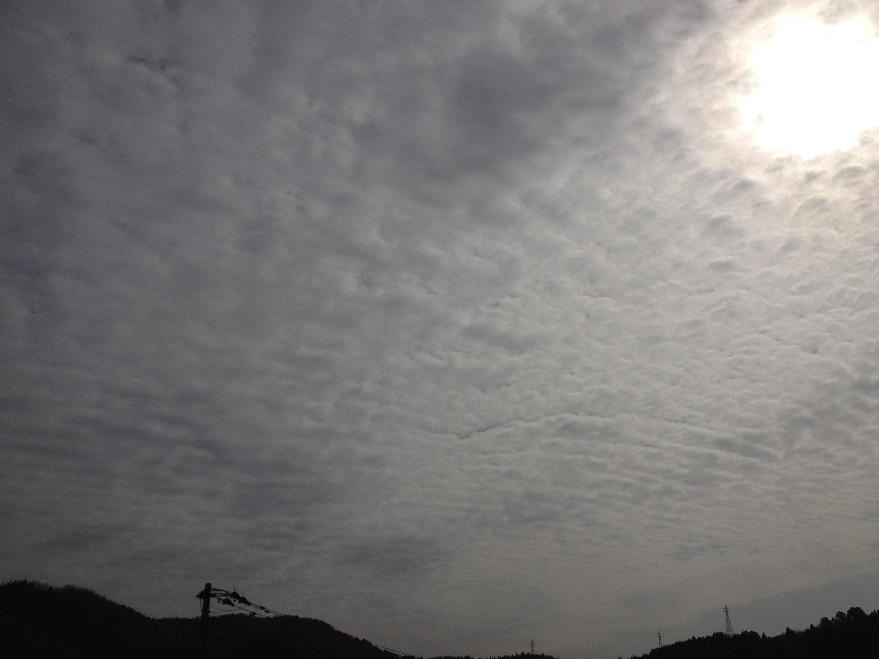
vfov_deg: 40.7
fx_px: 889
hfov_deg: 52.6
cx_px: 440
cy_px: 330
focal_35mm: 35
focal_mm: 4.28
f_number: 2.4
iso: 64
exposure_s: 1/18519
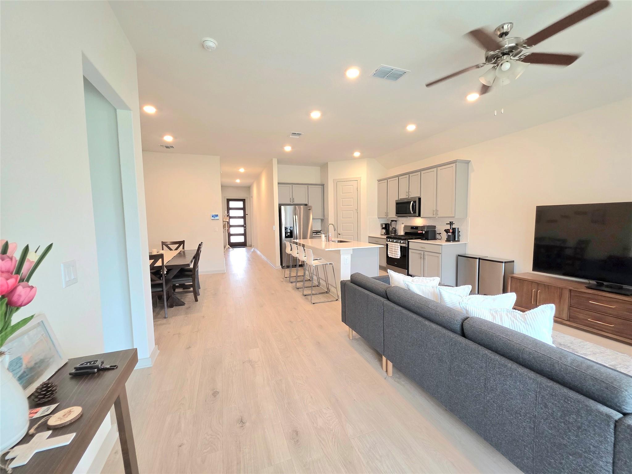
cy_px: 237
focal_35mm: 13
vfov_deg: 89.9
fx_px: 237
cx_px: 316
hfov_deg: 106.2
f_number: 1.9
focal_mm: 2.2
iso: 160
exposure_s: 1/120
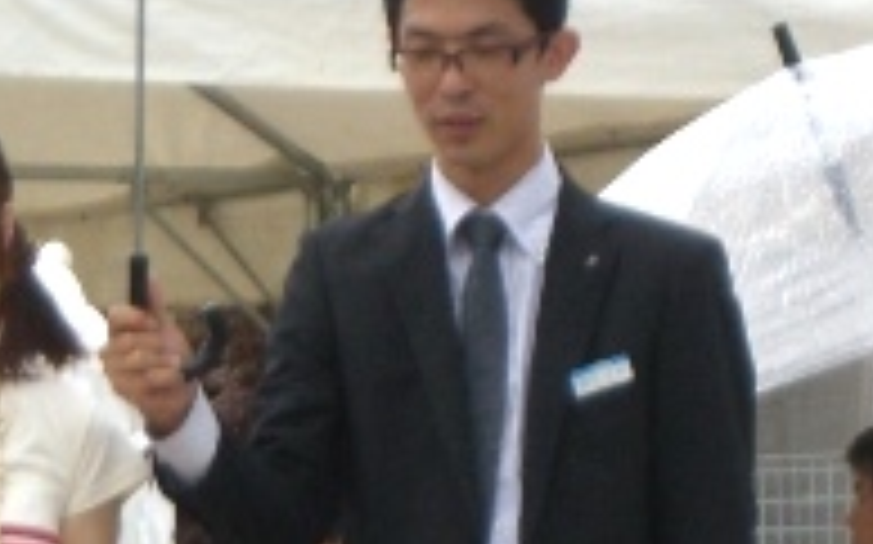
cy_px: 883
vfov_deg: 3.6
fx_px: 8584
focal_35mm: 361
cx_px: -72
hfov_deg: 5.8
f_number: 5.1
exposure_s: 1/160
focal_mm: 23.7
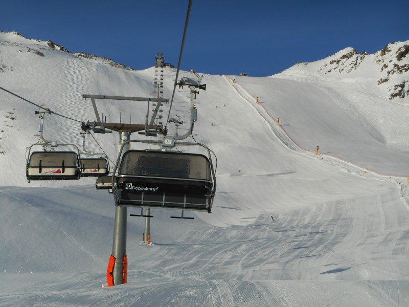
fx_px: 1087
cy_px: 154
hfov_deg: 21.3
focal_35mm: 92
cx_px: 204
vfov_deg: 16.1
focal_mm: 16.4
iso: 80
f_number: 4.9
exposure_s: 1/1250
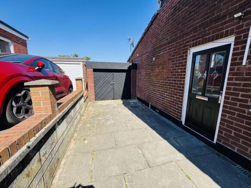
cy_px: 94
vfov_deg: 85.7
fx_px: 101
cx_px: 126
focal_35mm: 14
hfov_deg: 102.1
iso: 40
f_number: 2.2
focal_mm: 2.22
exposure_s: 1/956
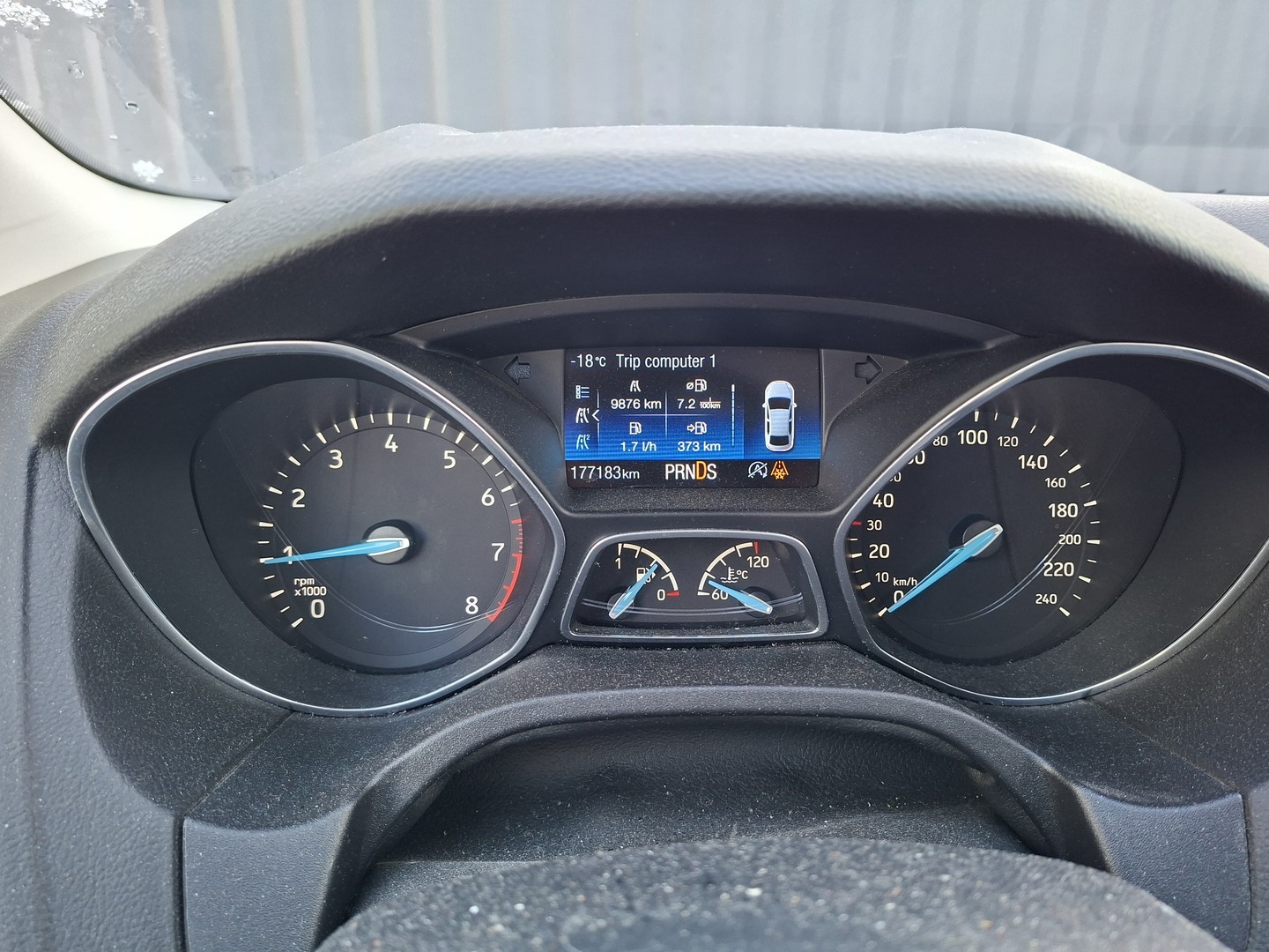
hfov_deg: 73.9
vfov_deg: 58.9
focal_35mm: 23
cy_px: 476
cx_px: 634
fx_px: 843
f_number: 1.8
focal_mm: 5.54
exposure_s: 1/100
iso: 200
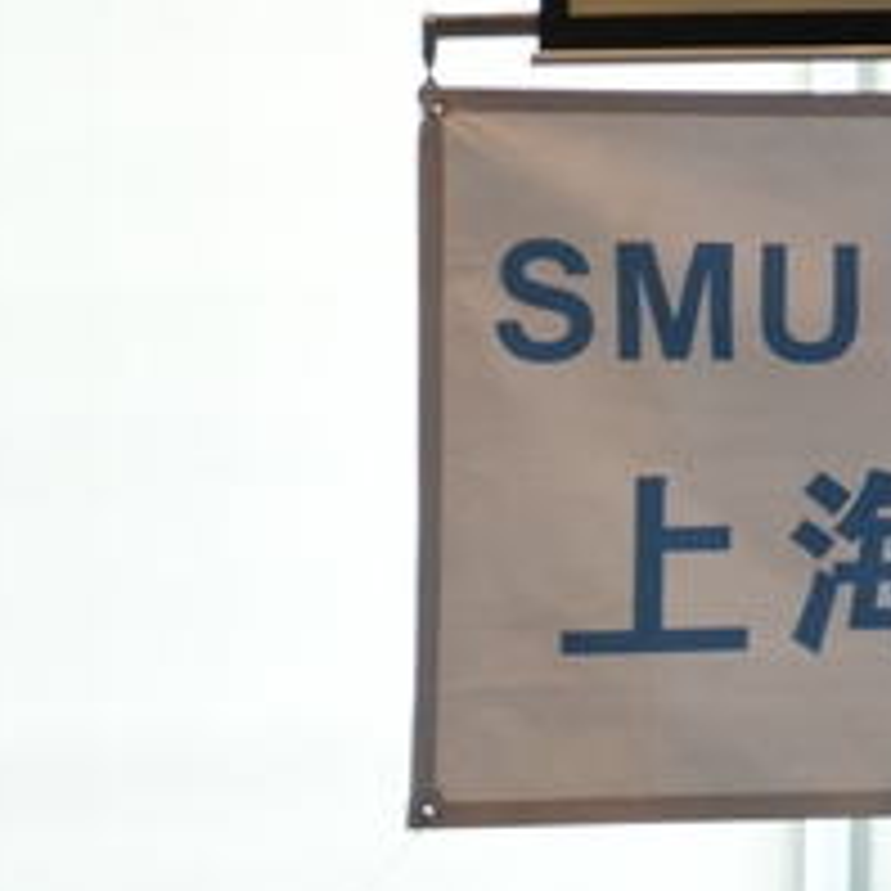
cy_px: -531
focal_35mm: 223
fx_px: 6494
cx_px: 1868
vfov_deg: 7.7
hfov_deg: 7.5
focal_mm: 52
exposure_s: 1/80
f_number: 2.8
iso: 1000
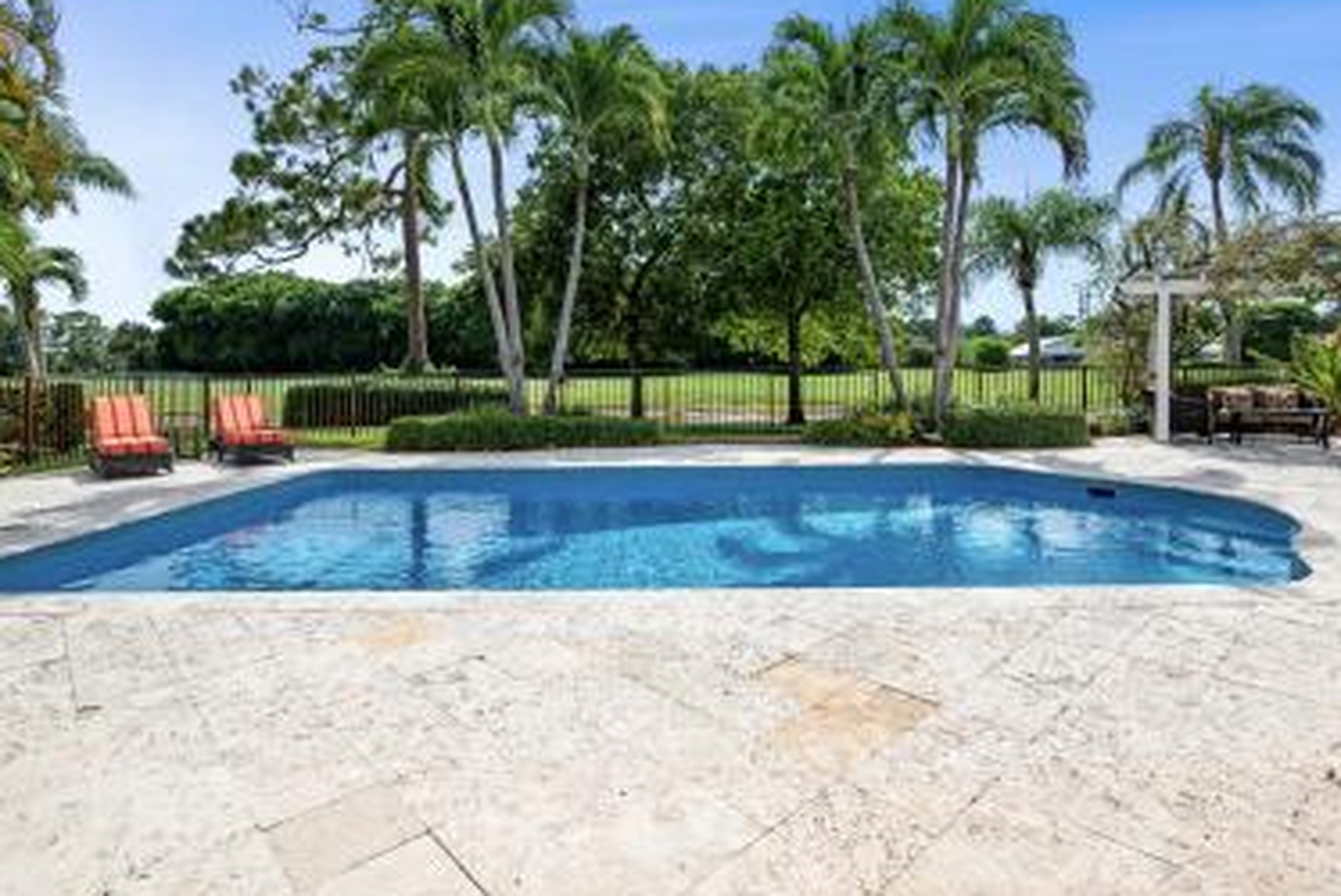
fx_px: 693
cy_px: 380
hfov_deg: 88.1
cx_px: 687
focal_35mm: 19
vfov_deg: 65.4
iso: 100
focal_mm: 15.5
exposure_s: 1/400
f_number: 8
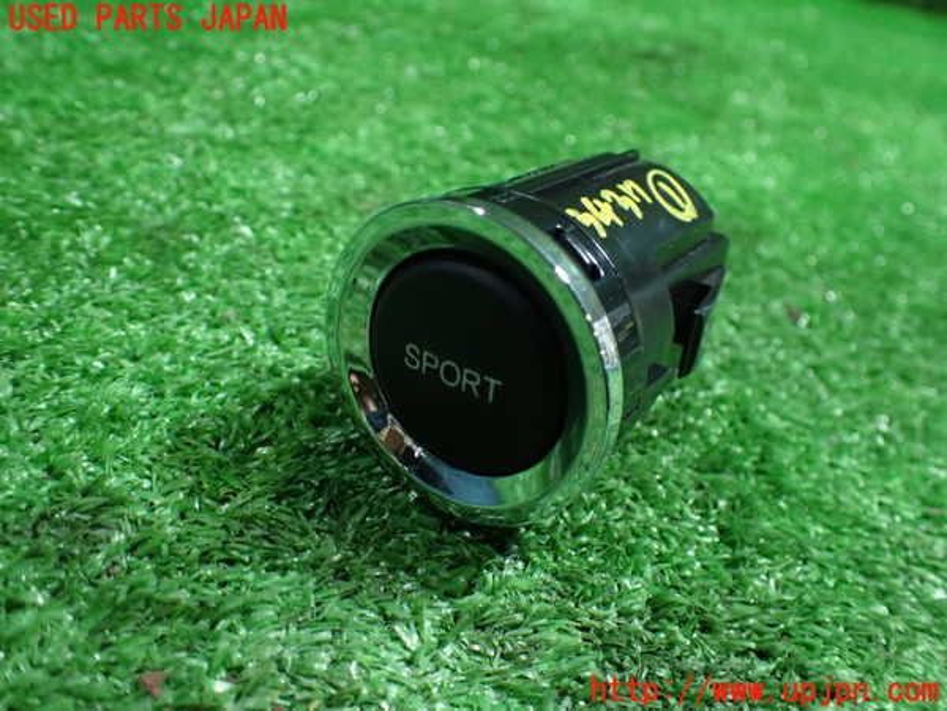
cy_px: 356
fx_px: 821
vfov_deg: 46.8
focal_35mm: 30
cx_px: 474
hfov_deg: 60.0
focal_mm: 5.4
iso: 800
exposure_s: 1/50
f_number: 2.3
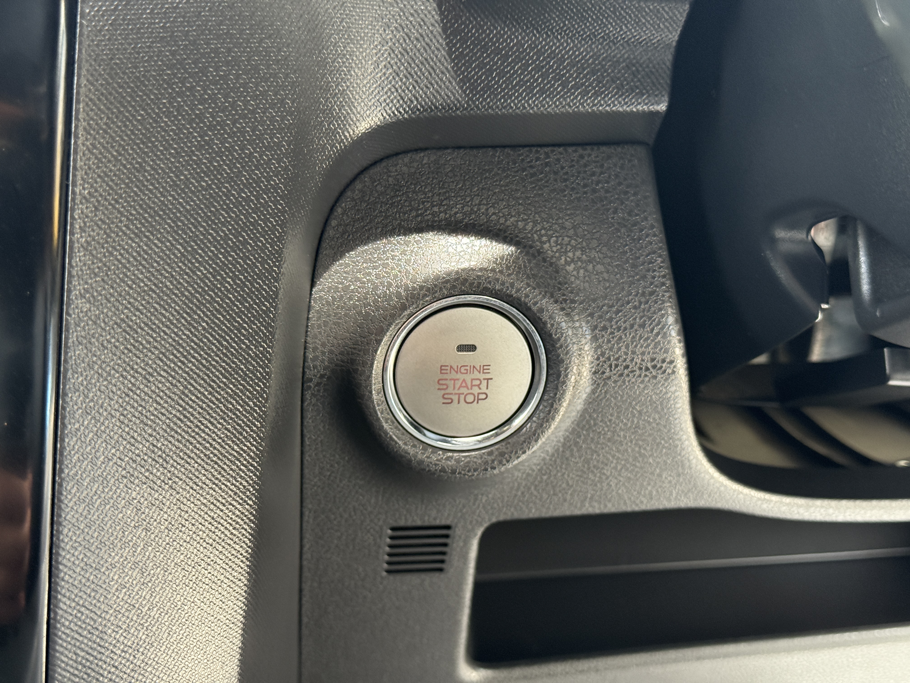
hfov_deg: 39.7
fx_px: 1262
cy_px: 342
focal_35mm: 48
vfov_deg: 30.3
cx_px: 455
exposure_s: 1/60
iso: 200
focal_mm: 6.76
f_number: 1.78
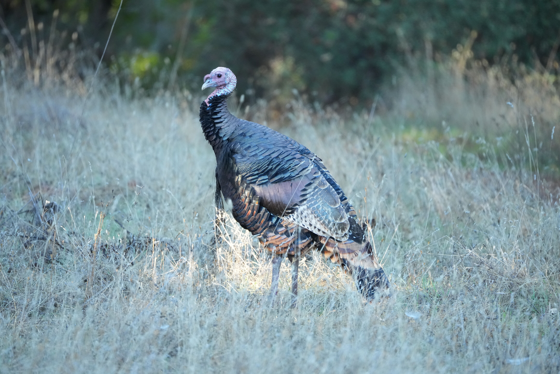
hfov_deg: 5.2
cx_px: 280
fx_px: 6222
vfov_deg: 3.4
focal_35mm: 400
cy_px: 187
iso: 3200
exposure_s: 1/320
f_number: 6.3
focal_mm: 400
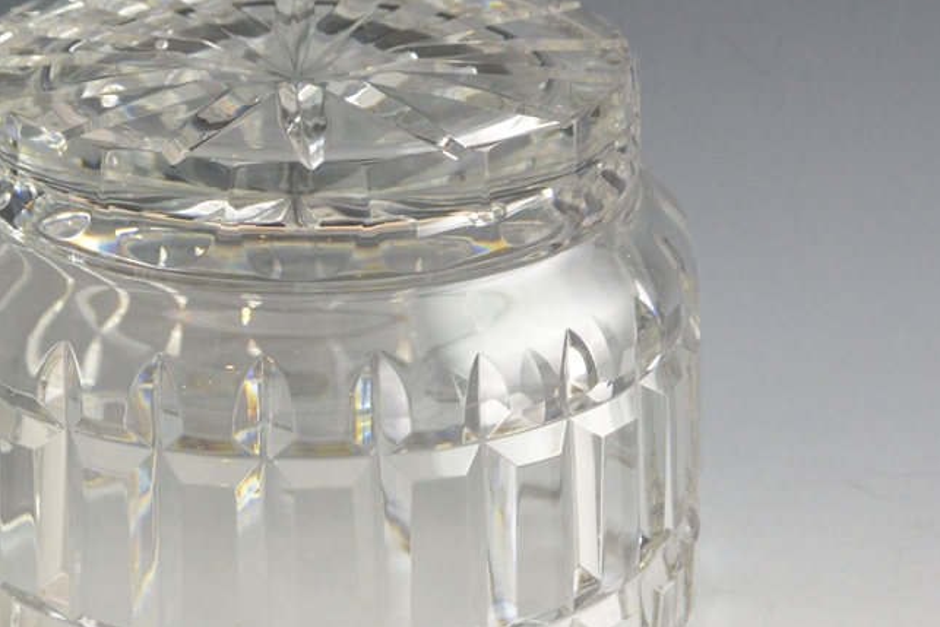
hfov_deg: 16.2
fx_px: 3291
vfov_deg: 10.9
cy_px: 382
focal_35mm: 126
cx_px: 308
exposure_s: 1/40
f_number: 5.6
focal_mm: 30
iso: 800
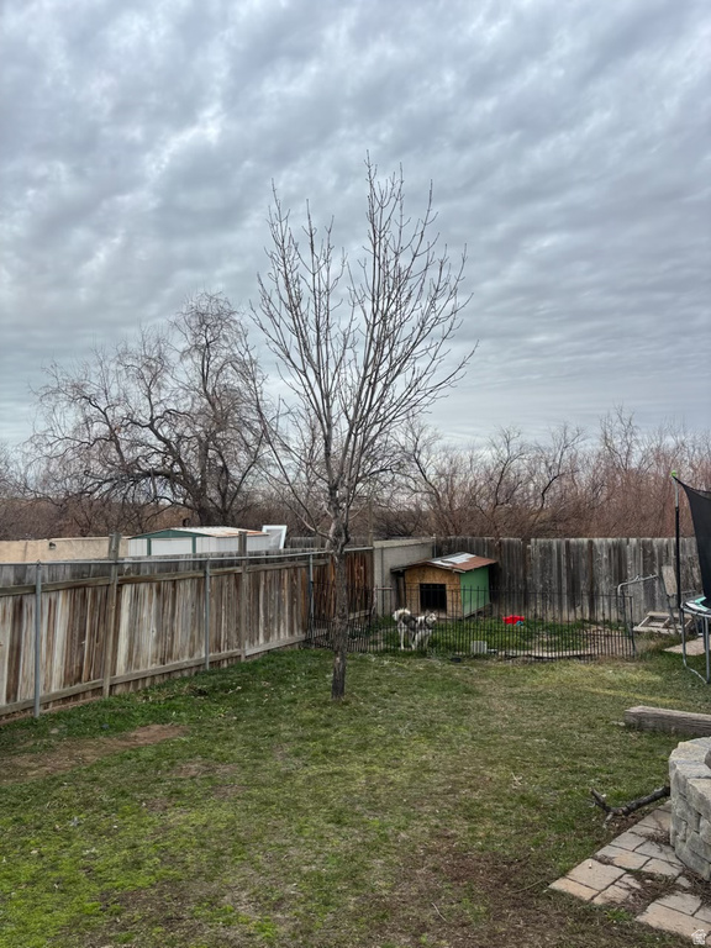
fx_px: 712
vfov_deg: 67.3
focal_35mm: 26
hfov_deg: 53.1
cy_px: 474
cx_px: 356
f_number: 1.6
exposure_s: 1/1751
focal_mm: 5.96
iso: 50
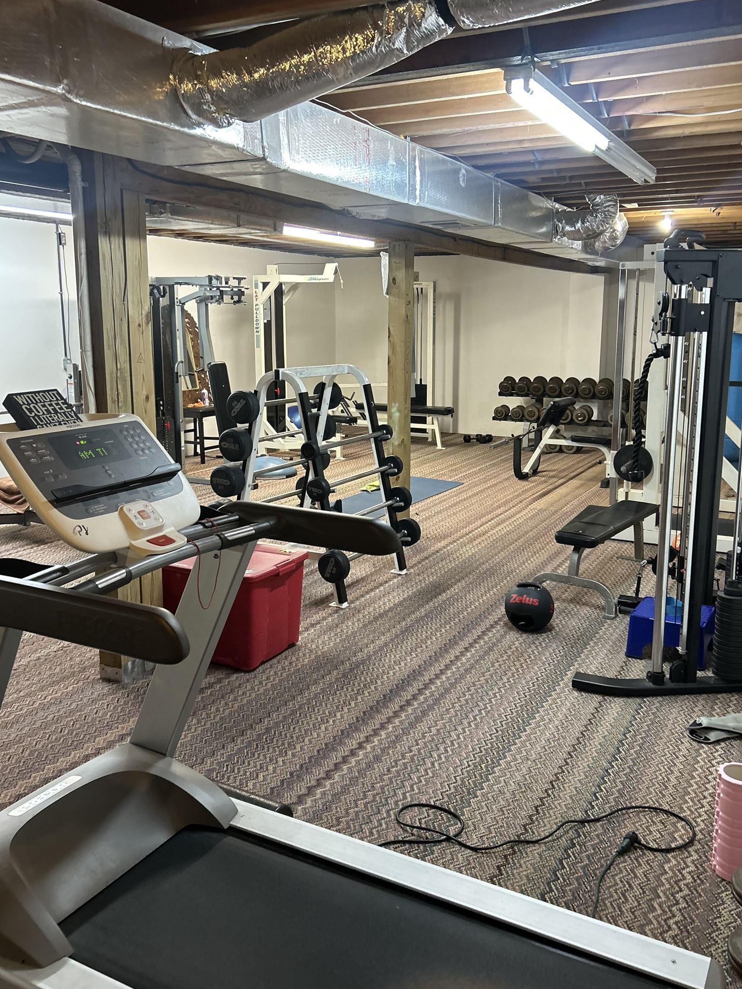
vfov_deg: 59.9
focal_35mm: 30
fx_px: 857
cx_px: 417
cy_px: 458
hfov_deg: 46.7
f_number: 1.5
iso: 250
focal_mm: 5.7
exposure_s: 1/60
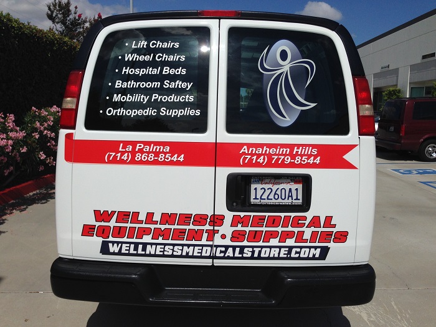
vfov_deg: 42.9
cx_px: 218
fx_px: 416
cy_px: 164
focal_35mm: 33
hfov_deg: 55.4
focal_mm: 4.12
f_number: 2.4
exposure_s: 1/6024
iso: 50
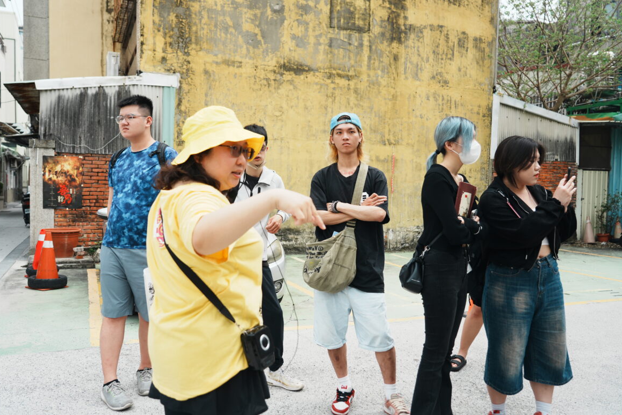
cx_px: 305
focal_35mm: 31
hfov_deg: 60.3
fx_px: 536
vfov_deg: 42.3
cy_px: 209
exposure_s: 1/640
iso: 125
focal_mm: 30
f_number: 4
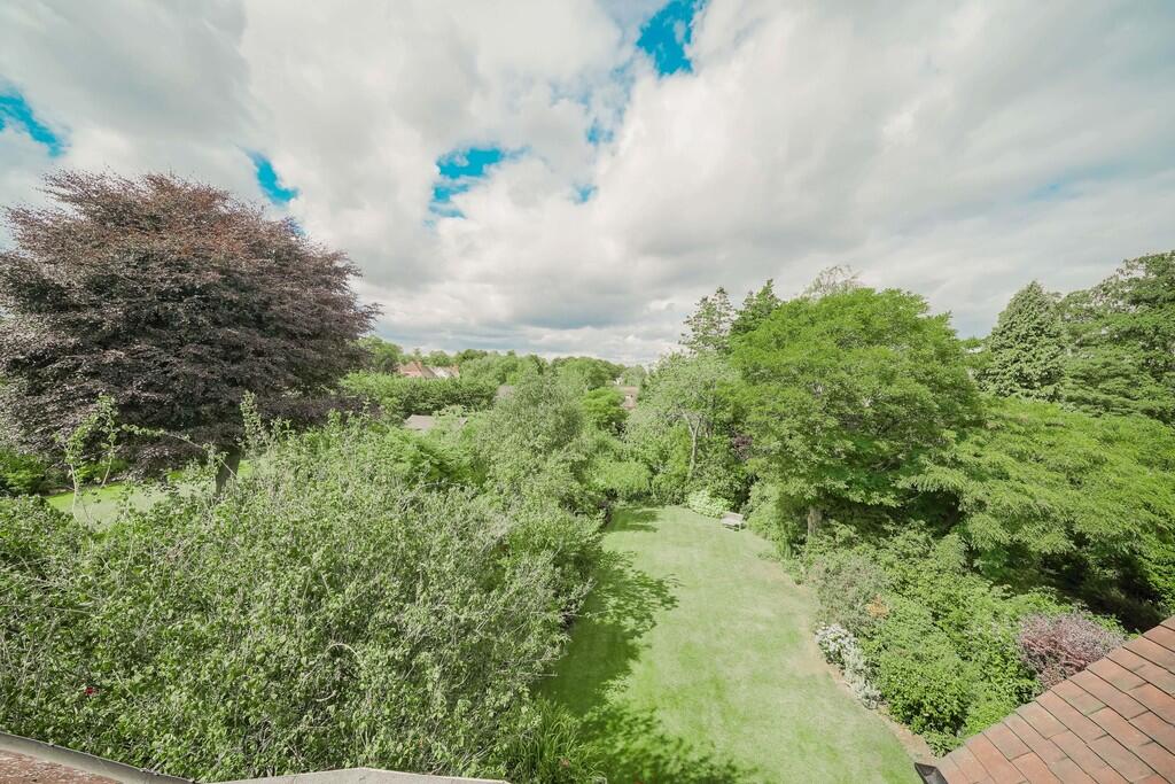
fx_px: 392
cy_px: 392
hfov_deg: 112.6
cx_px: 588
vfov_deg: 90.0
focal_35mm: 12
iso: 500
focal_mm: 12
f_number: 8
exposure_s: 1/1000
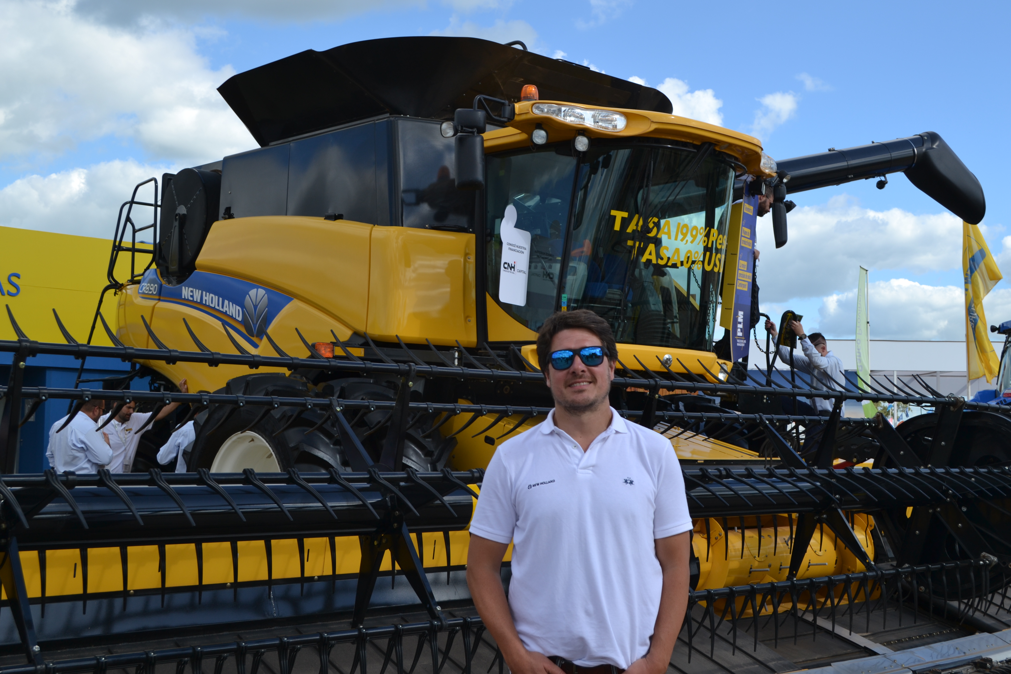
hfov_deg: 46.4
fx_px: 1179
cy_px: 337
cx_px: 506
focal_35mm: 42
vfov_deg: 31.9
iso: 100
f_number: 6.3
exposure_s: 1/200
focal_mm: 28
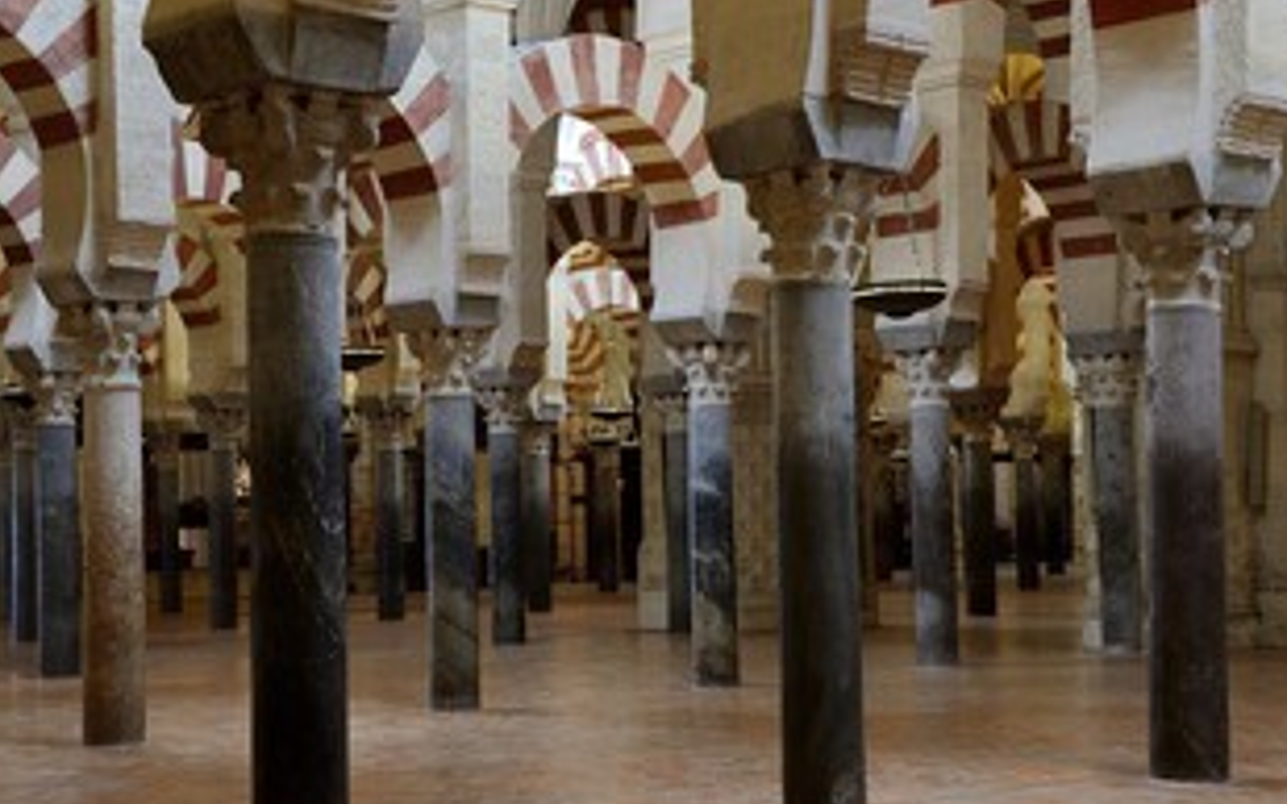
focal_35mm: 61
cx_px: 425
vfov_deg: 21.2
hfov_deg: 33.2
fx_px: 2139
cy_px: 508
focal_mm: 44
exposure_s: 1/13
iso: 1600
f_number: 5.6
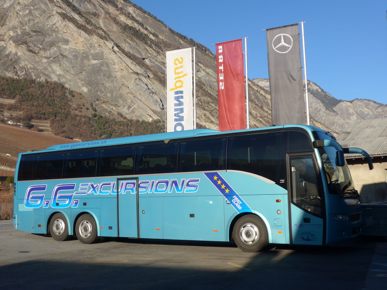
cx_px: 194
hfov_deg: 45.8
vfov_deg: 35.1
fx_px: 458
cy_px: 145
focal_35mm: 41
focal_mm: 8.4
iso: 80
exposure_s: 1/1600
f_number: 2.8
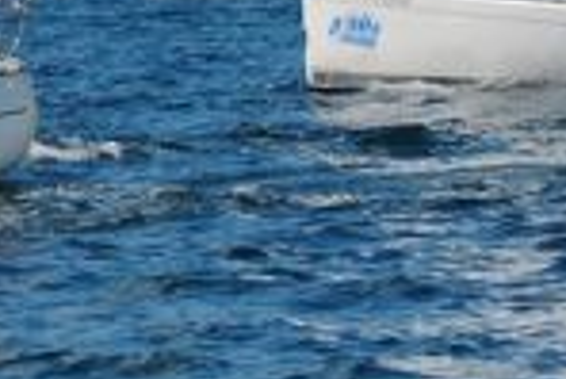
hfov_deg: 4.2
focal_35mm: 486
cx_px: -803
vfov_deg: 2.8
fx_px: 7648
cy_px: -197
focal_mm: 60
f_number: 6.3
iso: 100
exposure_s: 1/640
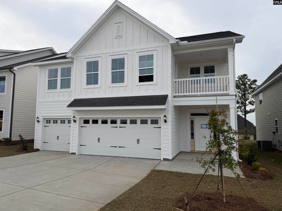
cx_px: 141
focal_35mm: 24
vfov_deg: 56.8
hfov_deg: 71.6
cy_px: 106
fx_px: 196
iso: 80
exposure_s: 1/6173
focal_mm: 6.76
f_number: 1.78
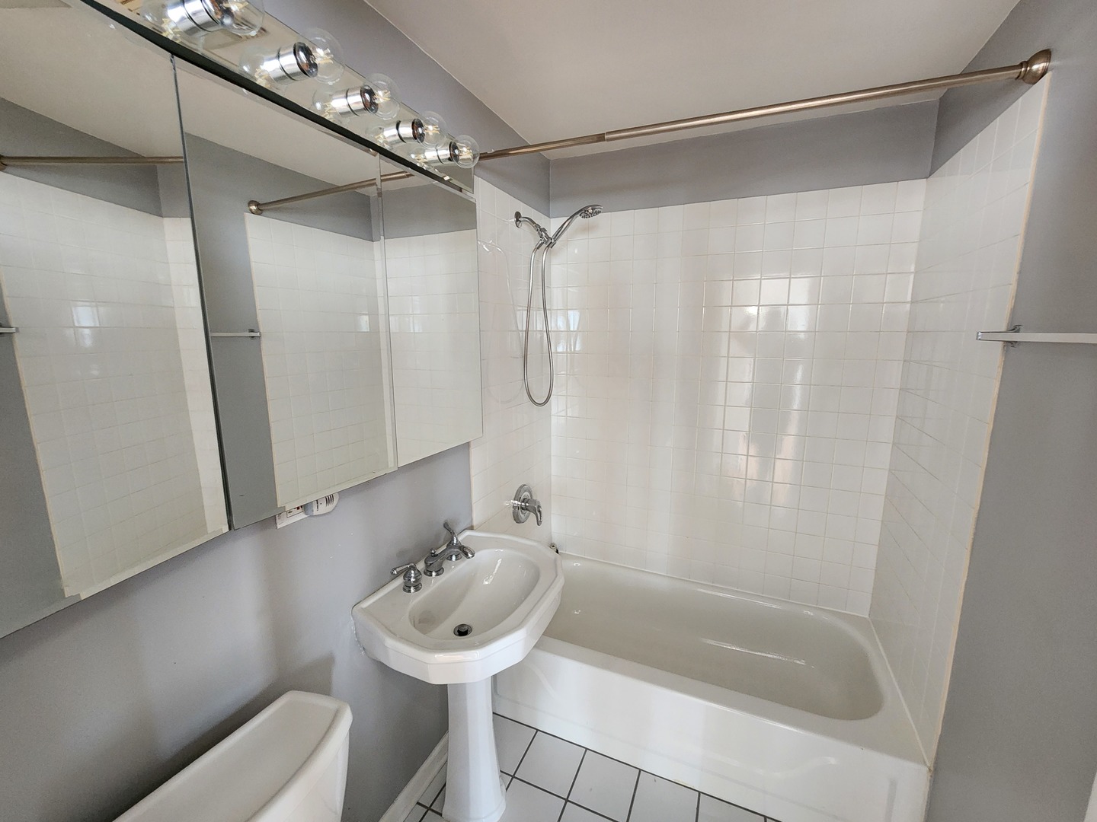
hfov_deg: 106.2
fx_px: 412
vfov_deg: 89.9
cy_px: 411
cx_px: 548
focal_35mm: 13
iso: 500
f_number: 2.2
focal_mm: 2.2
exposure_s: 1/30
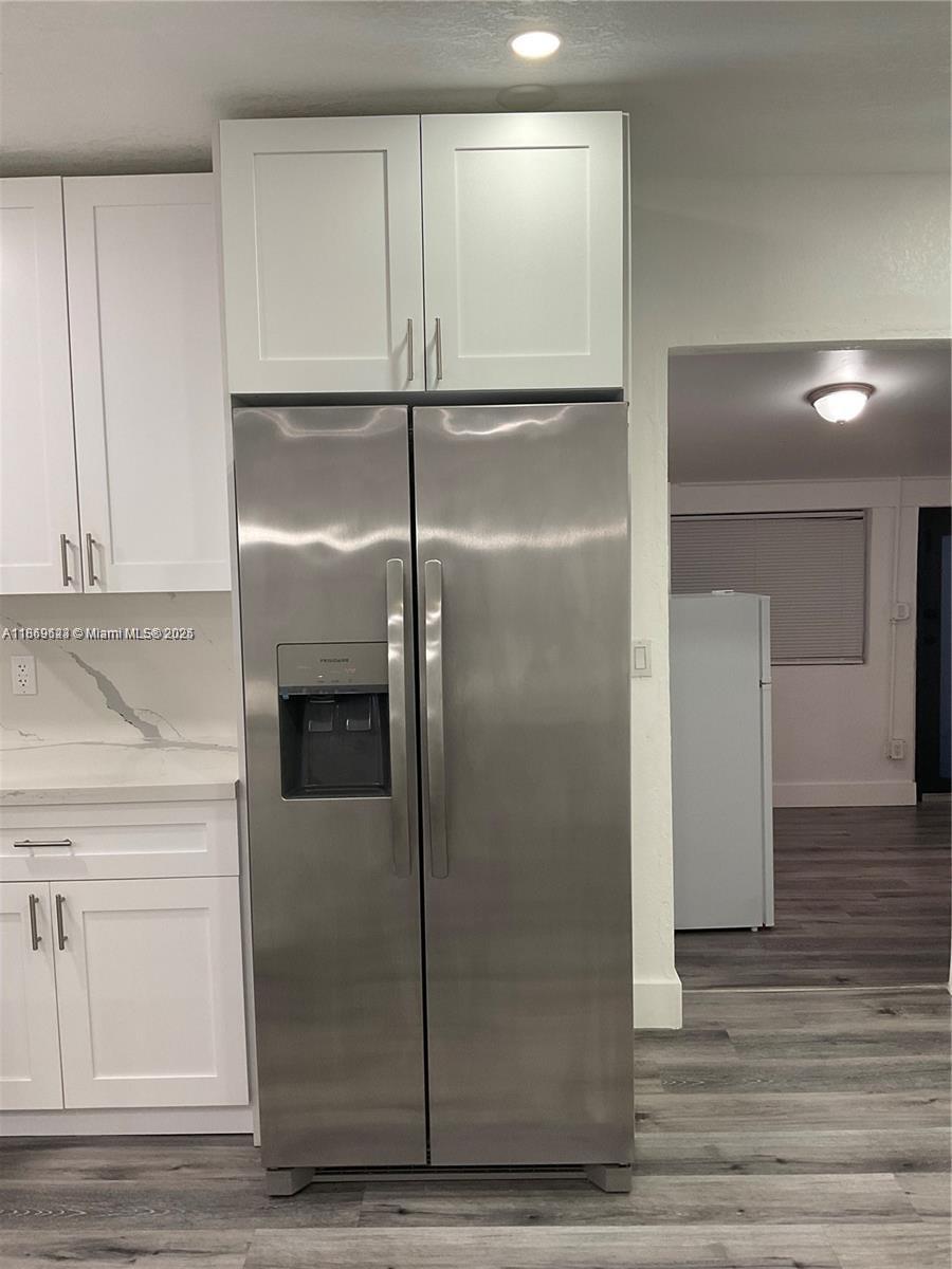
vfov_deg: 61.7
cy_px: 634
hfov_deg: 48.2
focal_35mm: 29
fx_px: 1063
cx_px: 476
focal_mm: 3
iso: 64
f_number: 1.8
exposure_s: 1/60
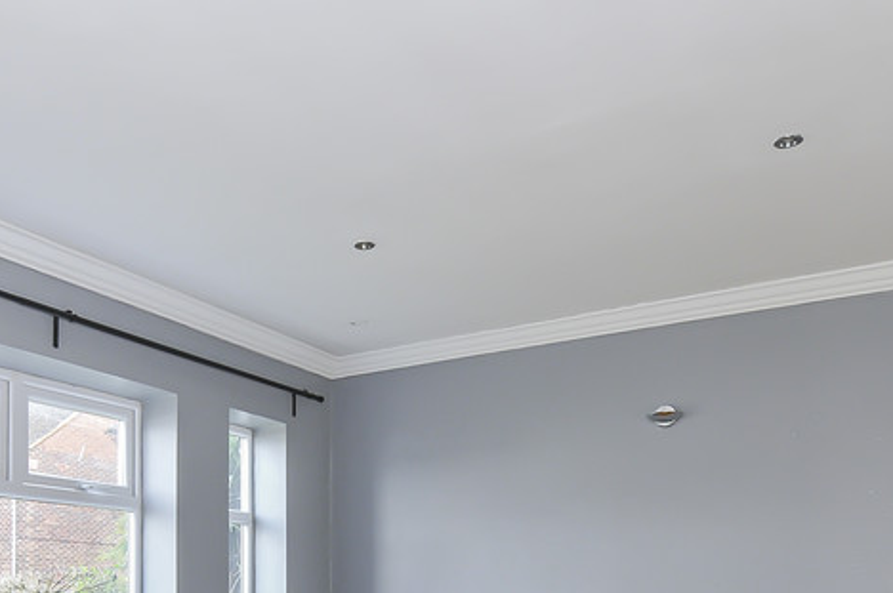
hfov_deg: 51.9
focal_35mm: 36
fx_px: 894
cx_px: 286
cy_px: 587
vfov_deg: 33.7
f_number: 11
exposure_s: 1/10
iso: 400
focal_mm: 11
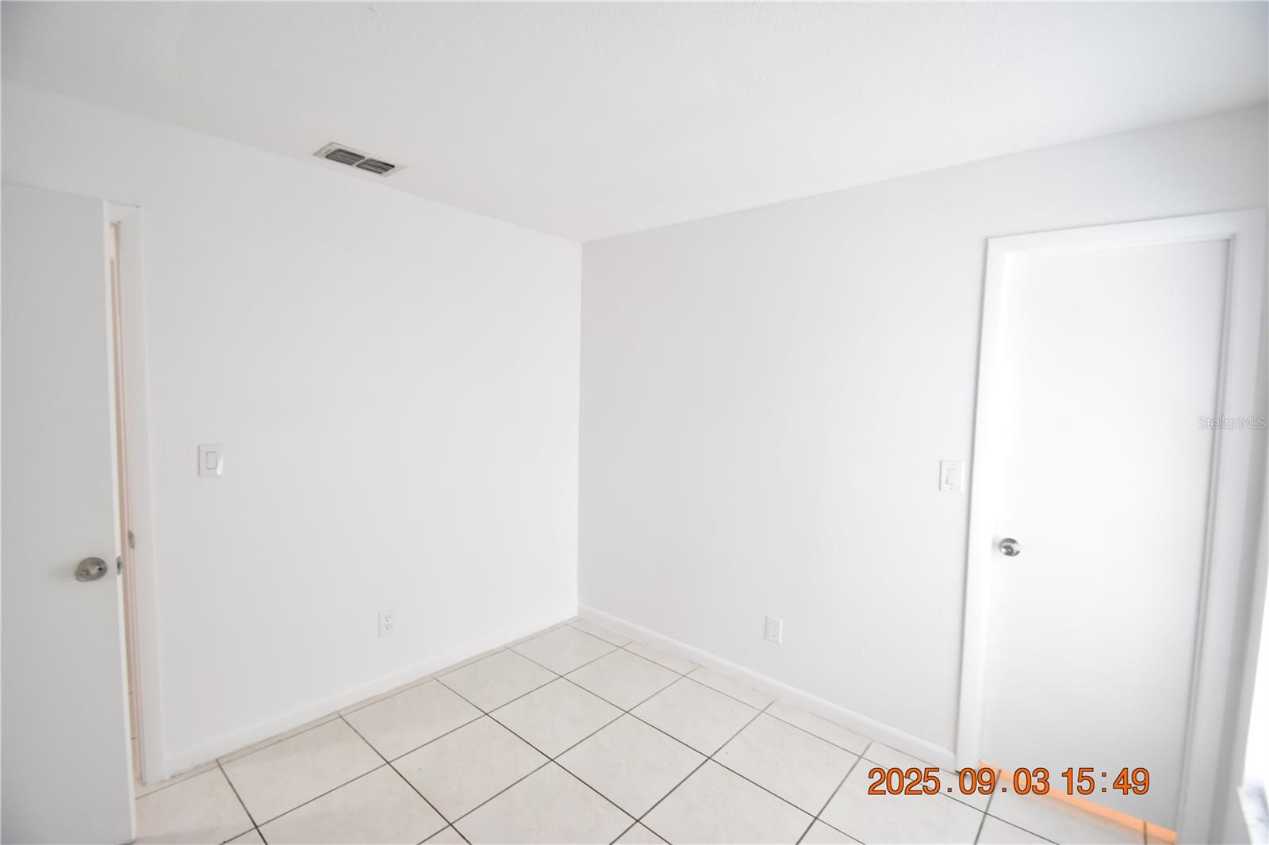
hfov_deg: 100.4
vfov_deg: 77.3
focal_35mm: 15
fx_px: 529
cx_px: 634
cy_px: 422
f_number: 3.5
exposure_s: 1/45
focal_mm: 10
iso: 800
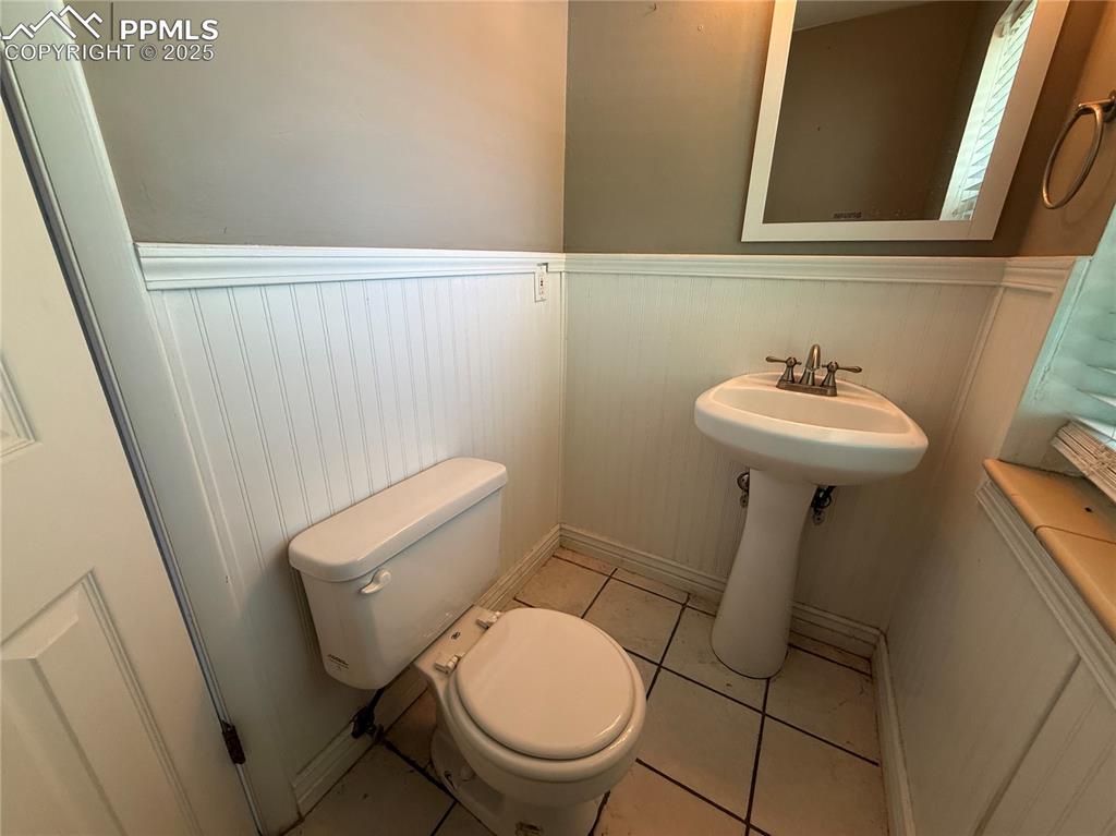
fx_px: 451
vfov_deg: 85.6
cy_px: 418
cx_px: 558
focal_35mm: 14
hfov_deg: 102.1
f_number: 2.2
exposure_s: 1/60
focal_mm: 2.22
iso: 200
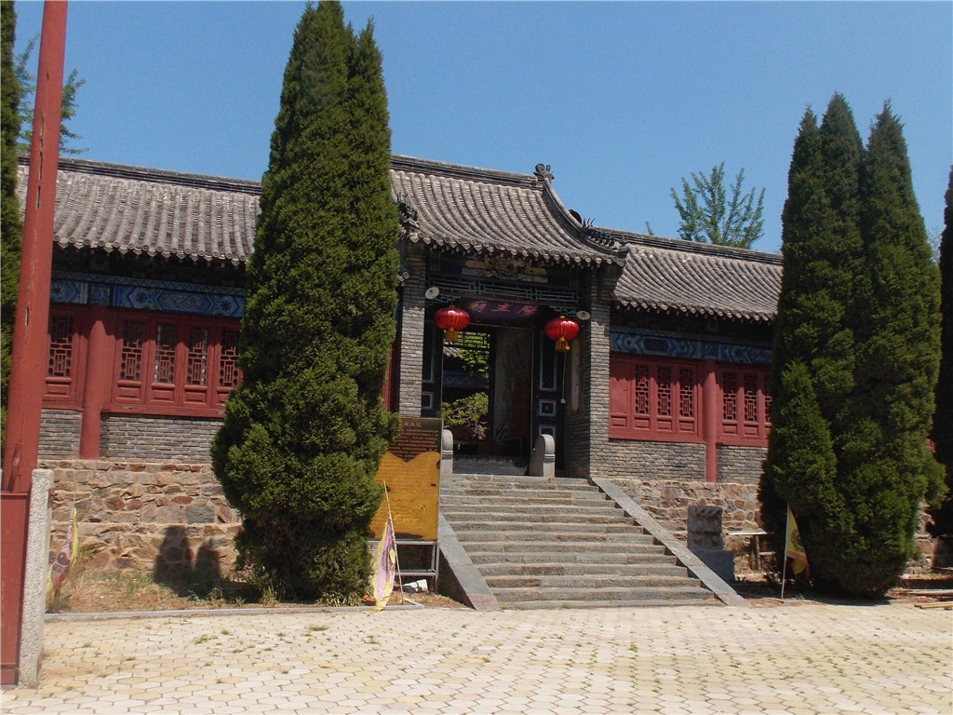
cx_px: 476
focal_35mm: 23
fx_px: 633
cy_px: 358
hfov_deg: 73.9
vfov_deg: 58.9
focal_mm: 4
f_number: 3.1
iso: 80
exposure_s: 1/1500
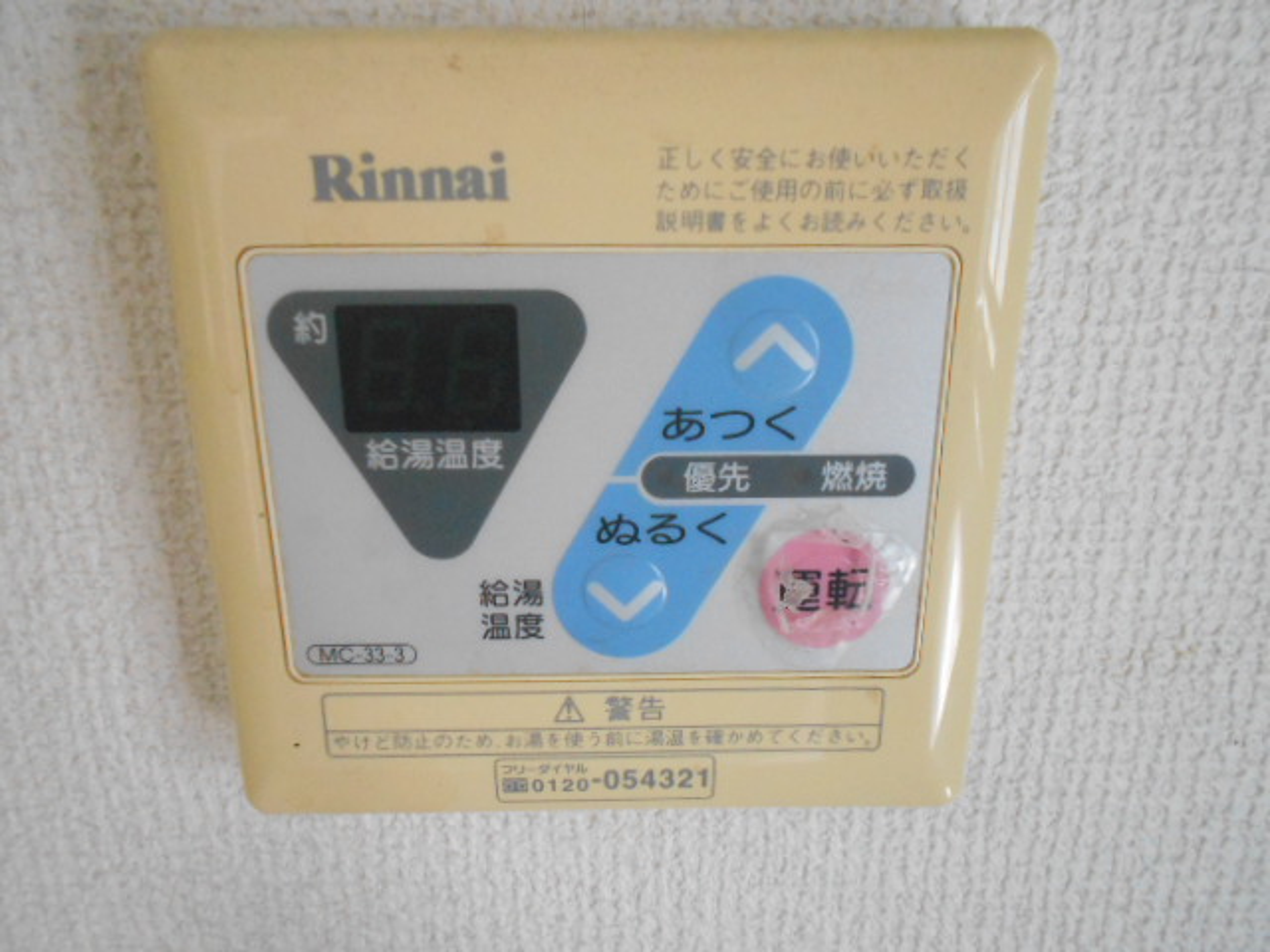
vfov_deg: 53.1
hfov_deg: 67.3
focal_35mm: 26
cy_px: 476
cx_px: 635
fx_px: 954
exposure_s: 1/100
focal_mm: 4.6
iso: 800
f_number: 3.2
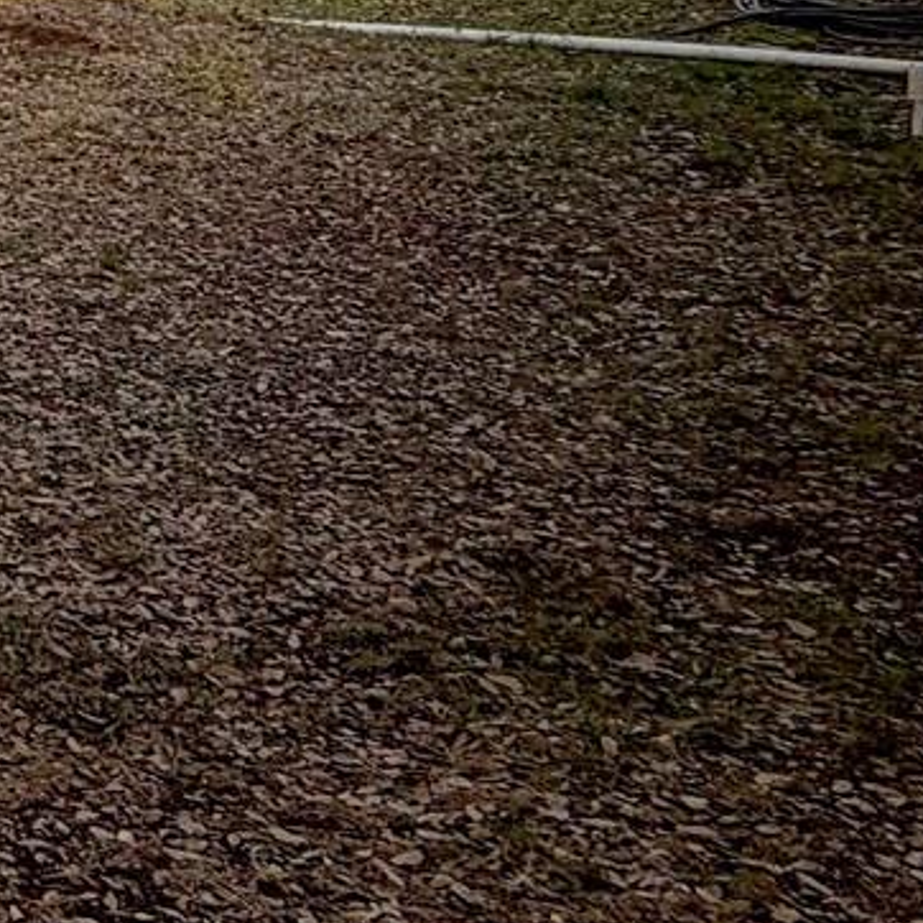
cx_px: -1081
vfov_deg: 22.0
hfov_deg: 16.4
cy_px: -303
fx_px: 2112
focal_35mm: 70
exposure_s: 1/625
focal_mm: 2.22
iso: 40
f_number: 2.2
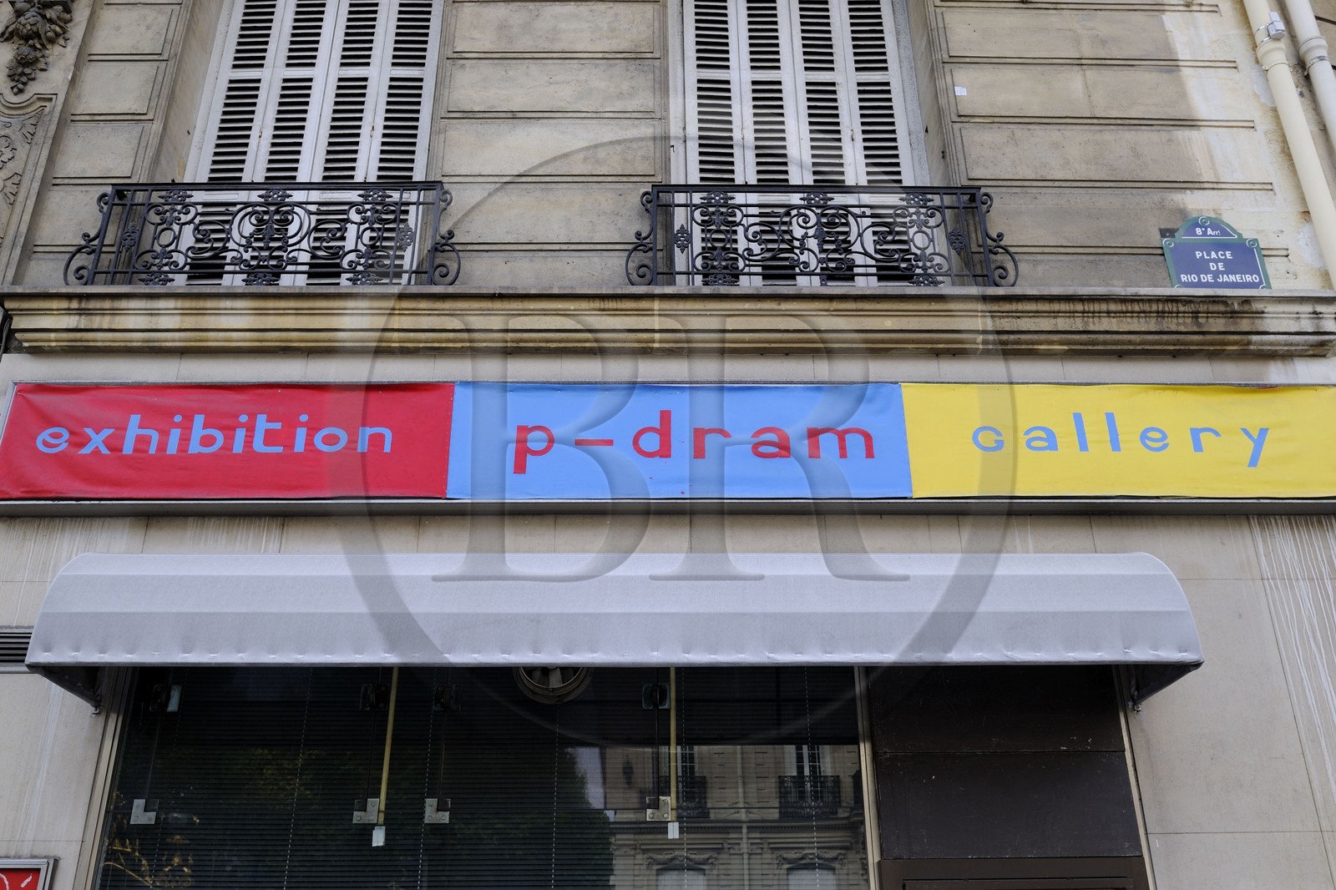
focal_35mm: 29
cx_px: 668
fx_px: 1076
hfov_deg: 63.7
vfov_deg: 44.9
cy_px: 445
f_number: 6.3
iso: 200
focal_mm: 29
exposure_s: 1/160
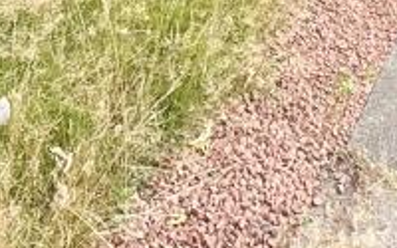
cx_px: 206
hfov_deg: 27.1
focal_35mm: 76
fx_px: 822
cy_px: -383
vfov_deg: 12.5
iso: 64
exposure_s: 1/789
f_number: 2.2
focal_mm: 2.22
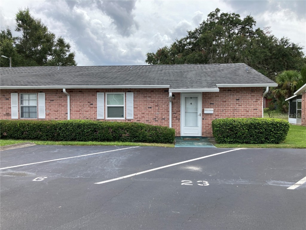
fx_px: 248
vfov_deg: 49.7
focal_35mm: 28
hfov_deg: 63.4
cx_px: 153
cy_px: 115
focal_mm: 3.99
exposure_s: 1/1116
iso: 20
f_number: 1.8
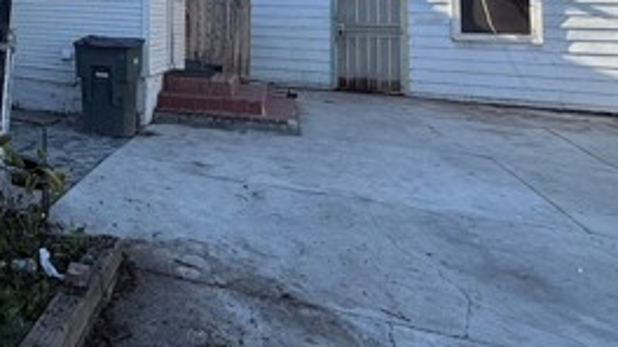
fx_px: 606
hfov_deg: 44.2
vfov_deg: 29.1
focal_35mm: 37
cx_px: -28
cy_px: -28
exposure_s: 1/549
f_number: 2.2
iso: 50
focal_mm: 2.22
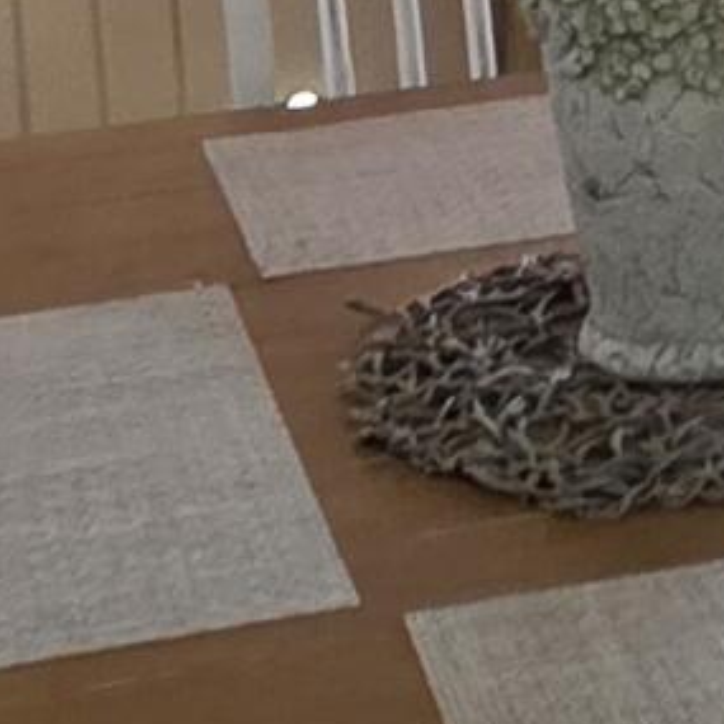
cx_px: 752
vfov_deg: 13.7
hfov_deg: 14.2
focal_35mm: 121
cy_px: -302
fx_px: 2863
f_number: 1.9
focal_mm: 2.2
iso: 250
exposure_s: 1/120
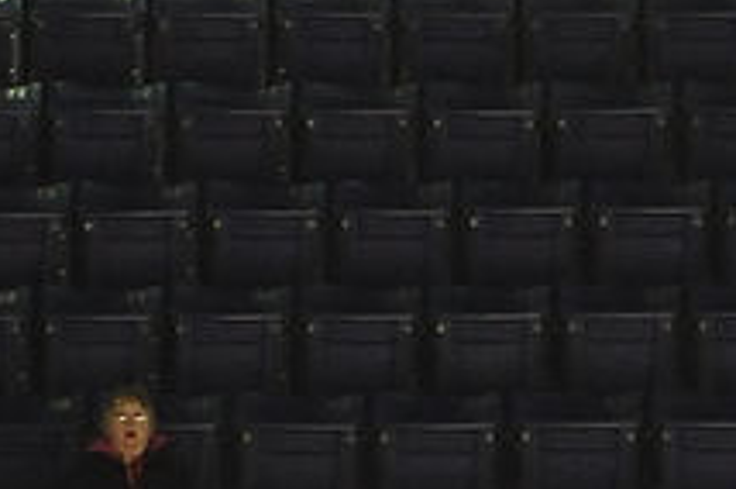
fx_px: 8023
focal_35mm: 393
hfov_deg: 5.3
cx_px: 396
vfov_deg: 3.5
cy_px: 901
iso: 1400
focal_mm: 70
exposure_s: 1/250
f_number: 2.8
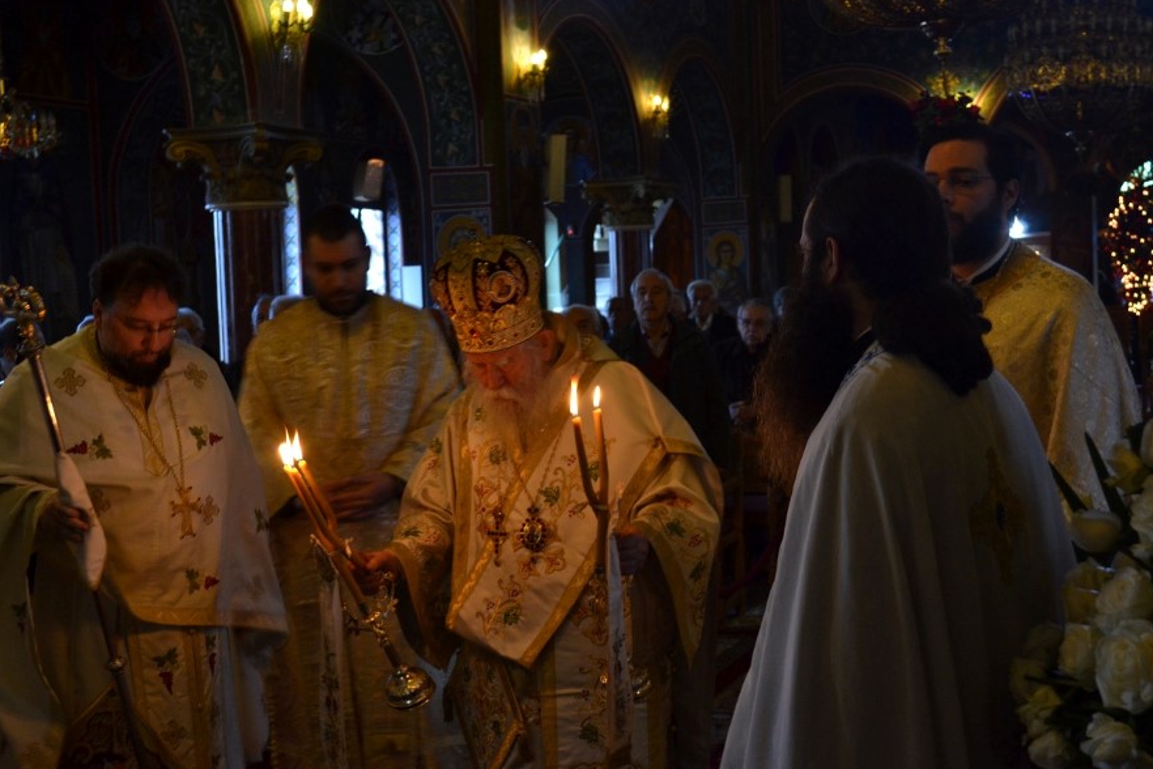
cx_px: 582
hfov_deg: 40.3
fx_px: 1569
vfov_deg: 27.5
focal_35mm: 49
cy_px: 387
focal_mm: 32
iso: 900
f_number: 4.8
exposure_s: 1/15
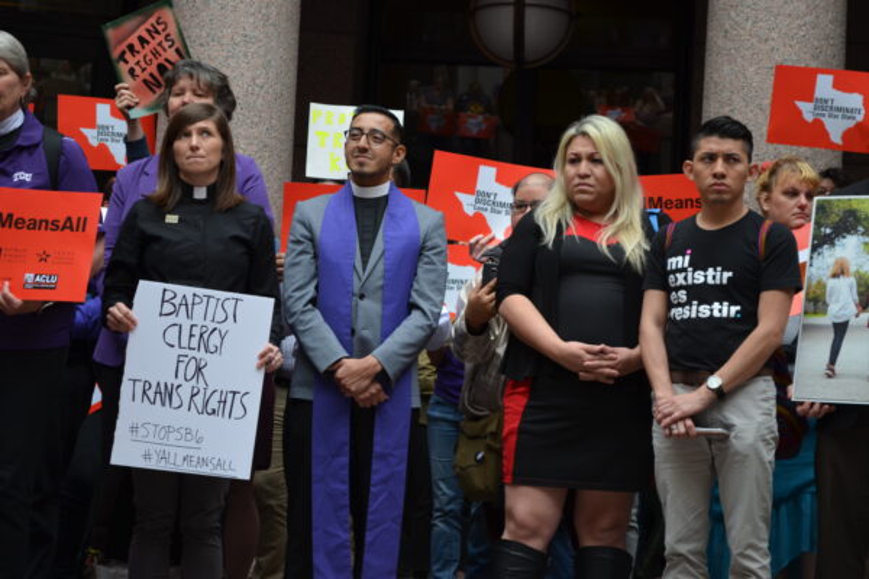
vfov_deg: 16.6
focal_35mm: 82
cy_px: 290
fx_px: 1991
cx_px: 434
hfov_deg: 24.6
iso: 200
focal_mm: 55
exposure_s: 1/125
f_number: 5.6
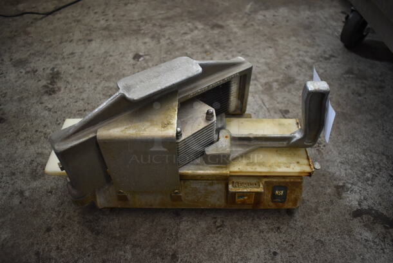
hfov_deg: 67.3
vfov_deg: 48.0
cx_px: 196
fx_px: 295
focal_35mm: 27
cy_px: 132
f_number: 3.5
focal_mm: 18
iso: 900
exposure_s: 1/30
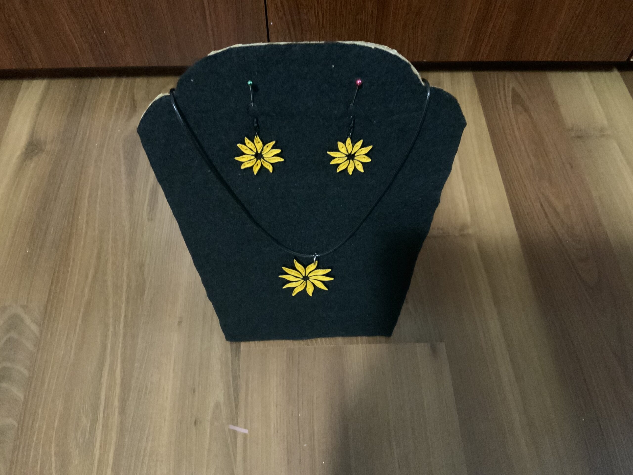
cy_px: 238
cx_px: 316
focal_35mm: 29
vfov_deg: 48.2
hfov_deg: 61.7
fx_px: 530
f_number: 1.8
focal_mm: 3
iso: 500
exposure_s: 1/17
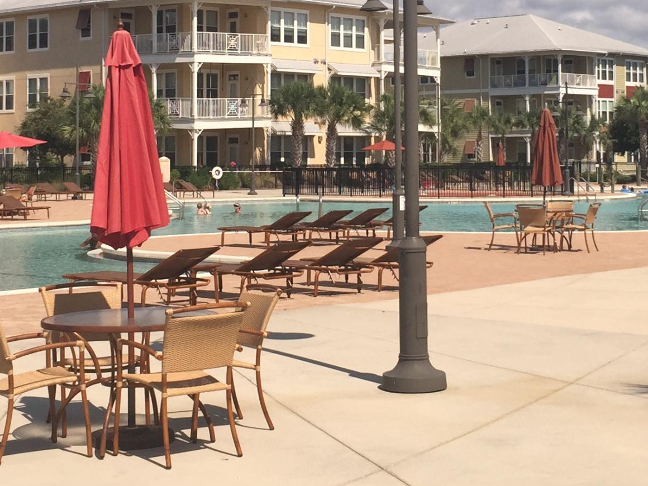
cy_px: 107
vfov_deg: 19.5
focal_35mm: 75
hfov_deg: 26.0
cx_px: 368
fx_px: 1404
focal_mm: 4.15
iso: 32
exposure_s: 1/3597
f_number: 2.2
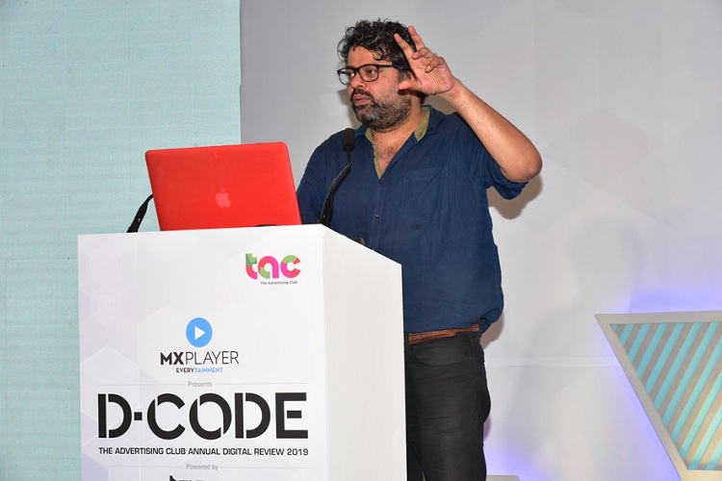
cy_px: 240
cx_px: 361
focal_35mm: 95
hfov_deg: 21.5
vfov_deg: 14.4
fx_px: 1905
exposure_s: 1/100
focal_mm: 95
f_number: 8
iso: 2200
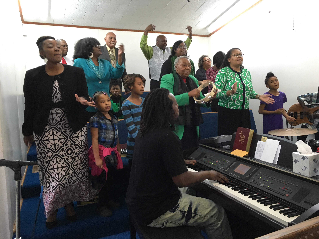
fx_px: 267
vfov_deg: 48.2
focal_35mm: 29
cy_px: 120
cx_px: 160
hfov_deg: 61.7
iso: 80
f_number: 2.2
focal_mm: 4.15
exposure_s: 1/15
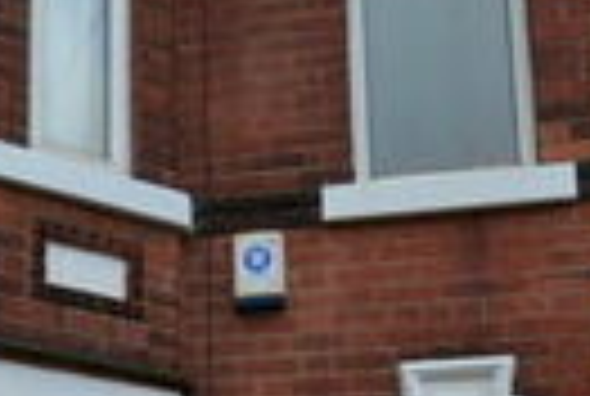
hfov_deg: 24.1
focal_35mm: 80
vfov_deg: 16.4
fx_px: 1314
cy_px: 484
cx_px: -5
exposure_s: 1/125
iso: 110
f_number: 5.6
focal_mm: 10
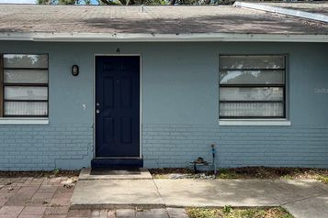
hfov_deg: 53.5
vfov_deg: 37.7
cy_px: 90
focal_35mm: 35
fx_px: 319
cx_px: 112
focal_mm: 6.76
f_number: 1.78
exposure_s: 1/1361
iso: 100
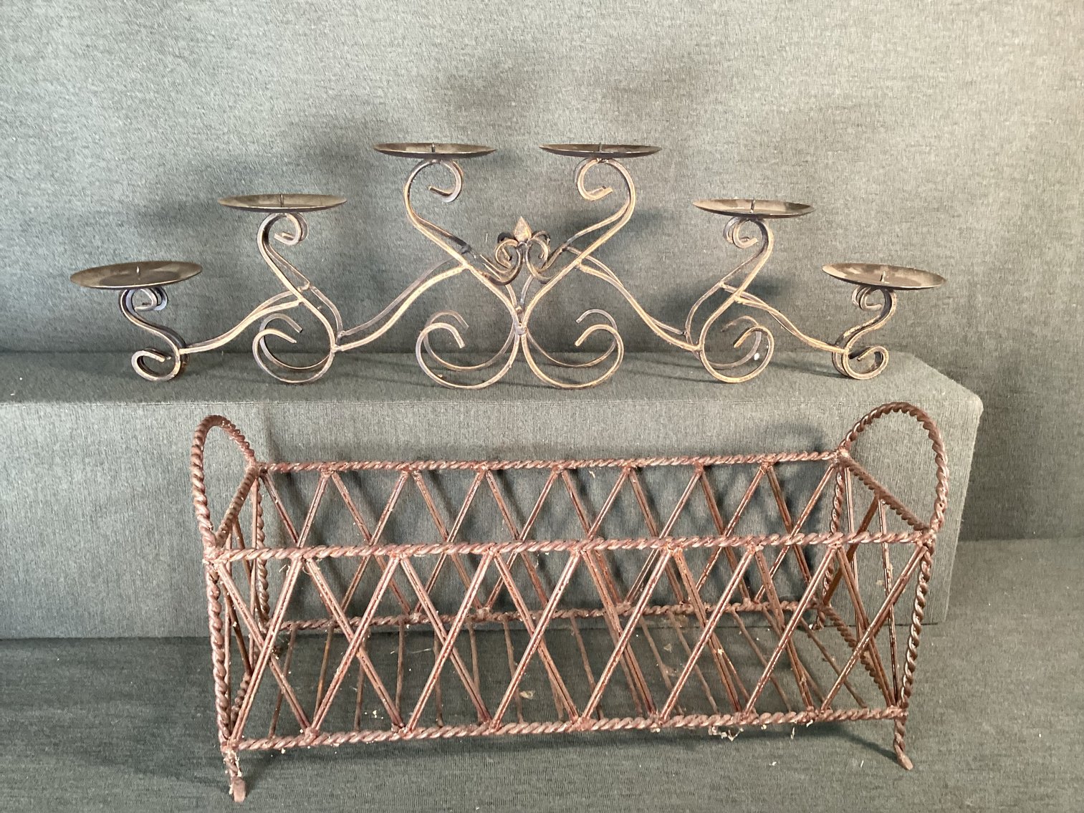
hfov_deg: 58.3
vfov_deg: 45.4
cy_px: 406
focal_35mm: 31
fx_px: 971
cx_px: 542
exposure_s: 1/50
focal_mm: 3.3
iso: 250
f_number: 2.4
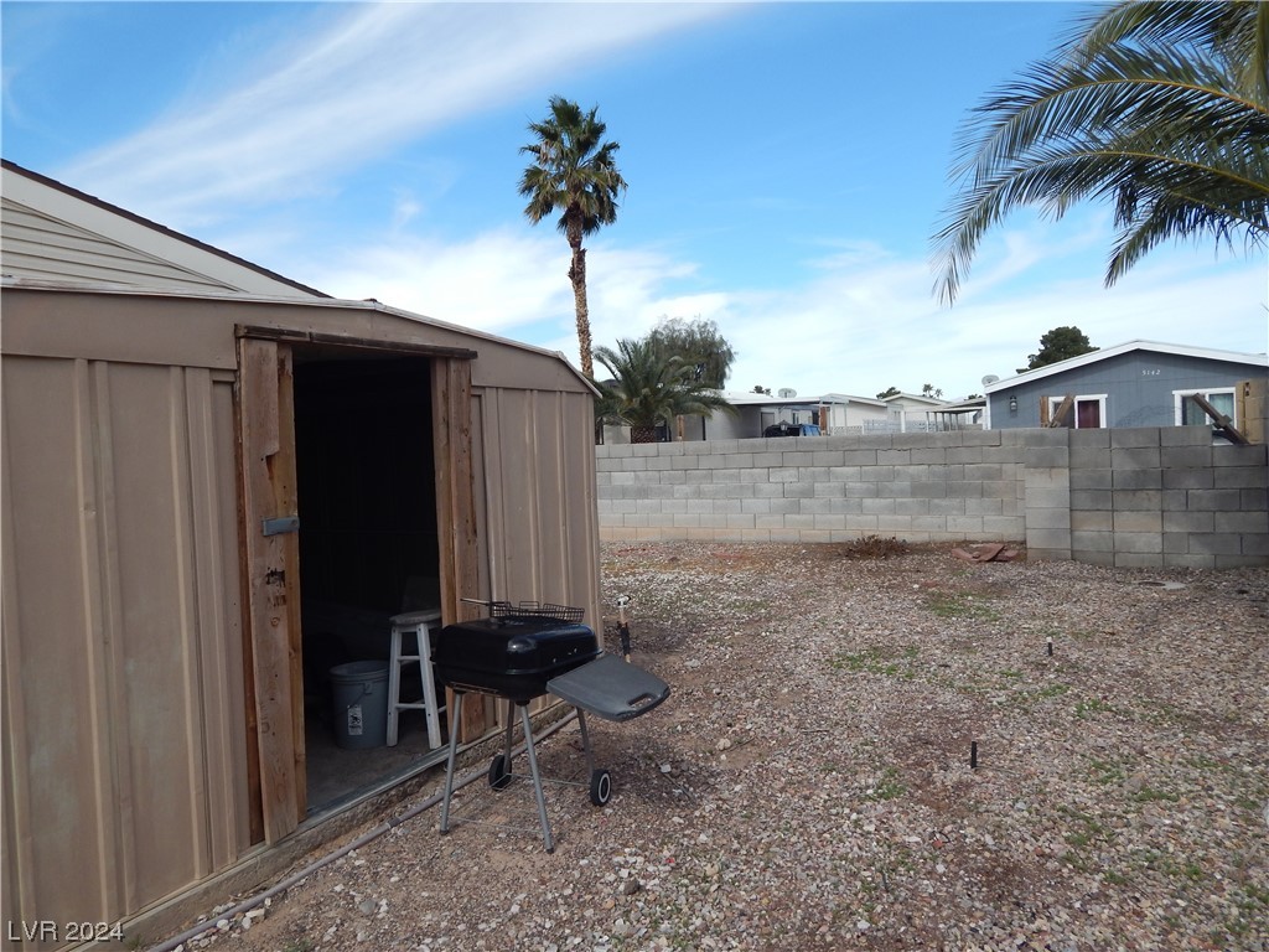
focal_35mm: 23
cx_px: 634
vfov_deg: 58.9
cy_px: 476
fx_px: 843
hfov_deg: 73.9
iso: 125
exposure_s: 1/400
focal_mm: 4
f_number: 6
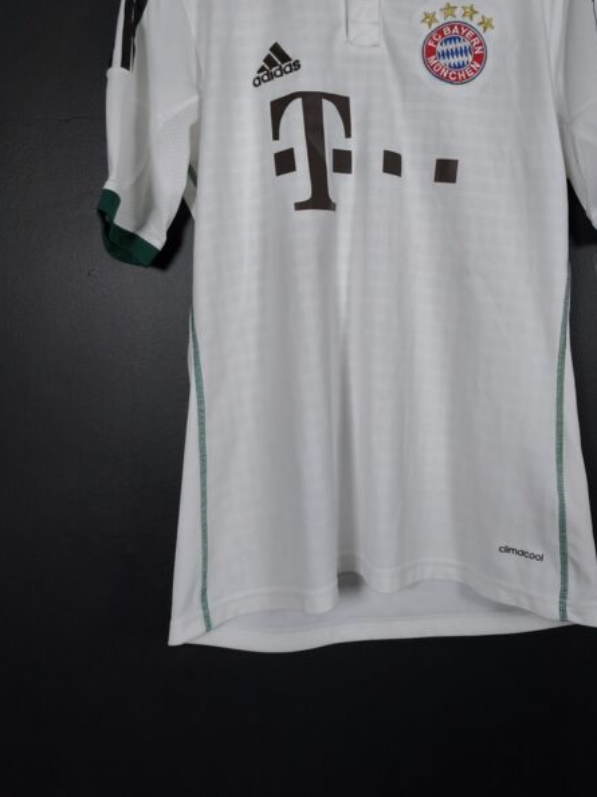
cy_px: 294
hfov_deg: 45.0
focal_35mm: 31
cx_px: 373
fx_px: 713
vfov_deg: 57.6
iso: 400
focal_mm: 6.57
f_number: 1.6
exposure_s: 1/125
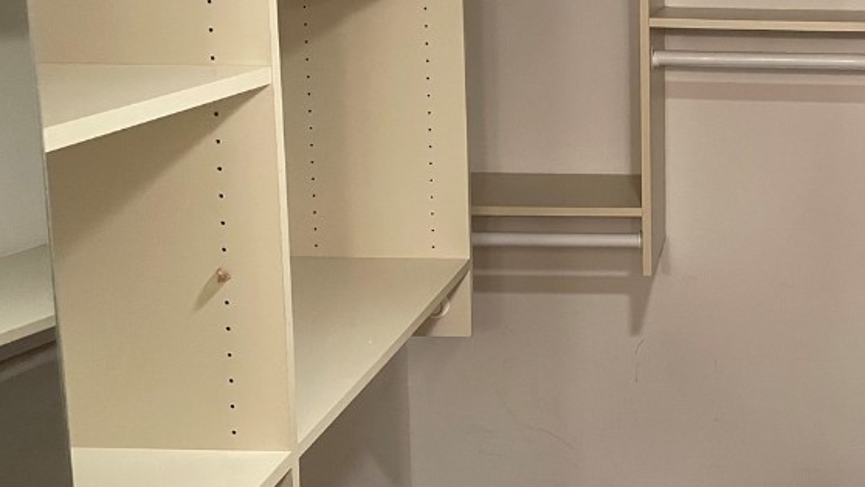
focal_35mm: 52
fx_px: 1193
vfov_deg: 22.9
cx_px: 736
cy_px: 124
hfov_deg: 37.8
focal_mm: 4.2
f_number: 1.6
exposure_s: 1/60
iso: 400
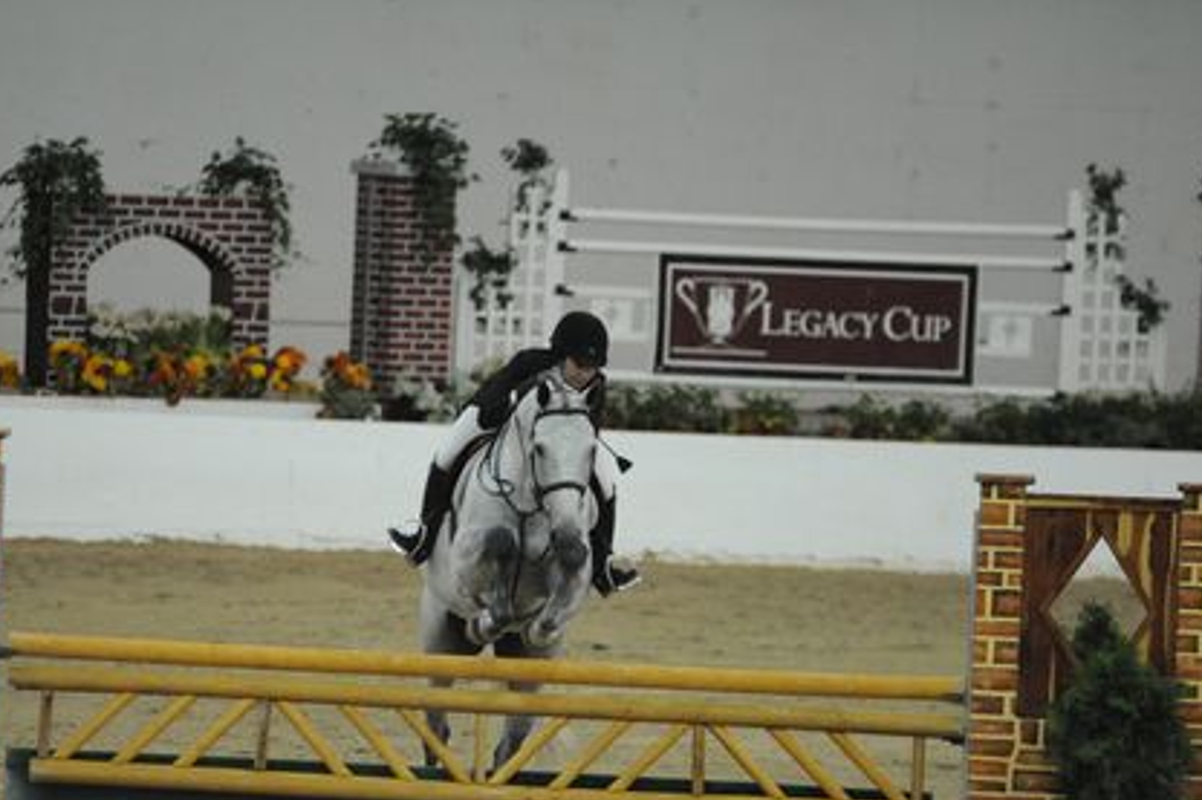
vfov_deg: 4.5
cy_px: 589
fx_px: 10279
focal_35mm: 308
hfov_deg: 6.7
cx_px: 474
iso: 6400
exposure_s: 1/400
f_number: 2.8
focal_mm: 200
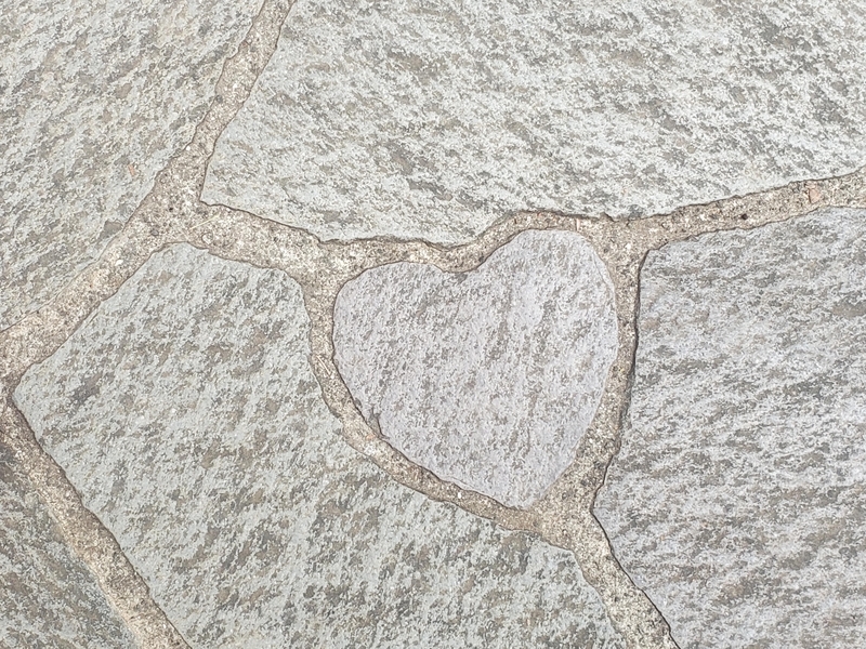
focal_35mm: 26
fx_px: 650
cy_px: 324
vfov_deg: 53.1
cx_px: 433
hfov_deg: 67.3
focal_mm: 4.3
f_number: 2.4
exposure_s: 1/100
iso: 80
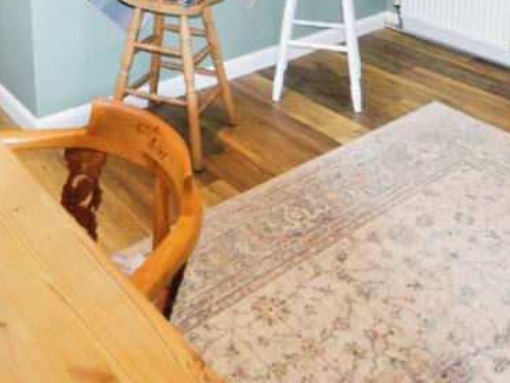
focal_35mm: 40
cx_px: 151
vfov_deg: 31.4
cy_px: -52
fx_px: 590
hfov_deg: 45.7
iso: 800
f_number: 5
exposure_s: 1/100
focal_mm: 10
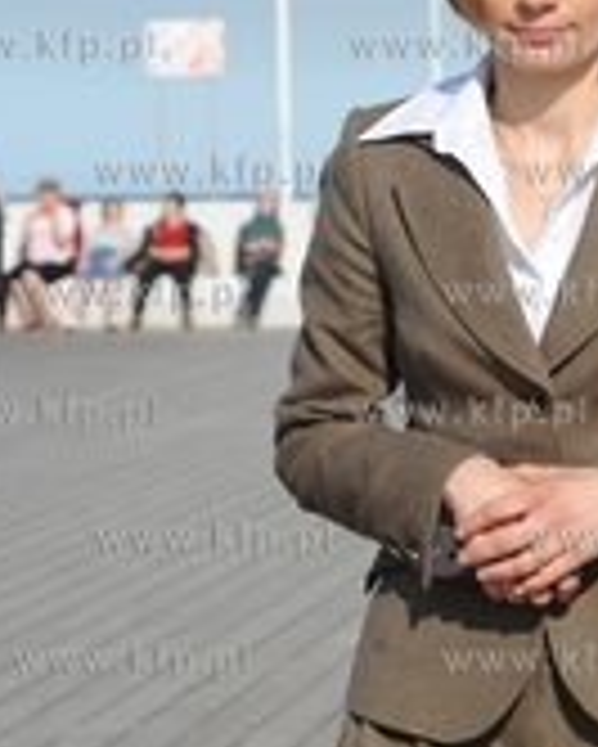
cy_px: 230
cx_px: 800
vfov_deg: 10.6
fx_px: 4001
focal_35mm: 181
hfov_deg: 8.4
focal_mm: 80
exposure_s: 1/500
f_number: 9
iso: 200
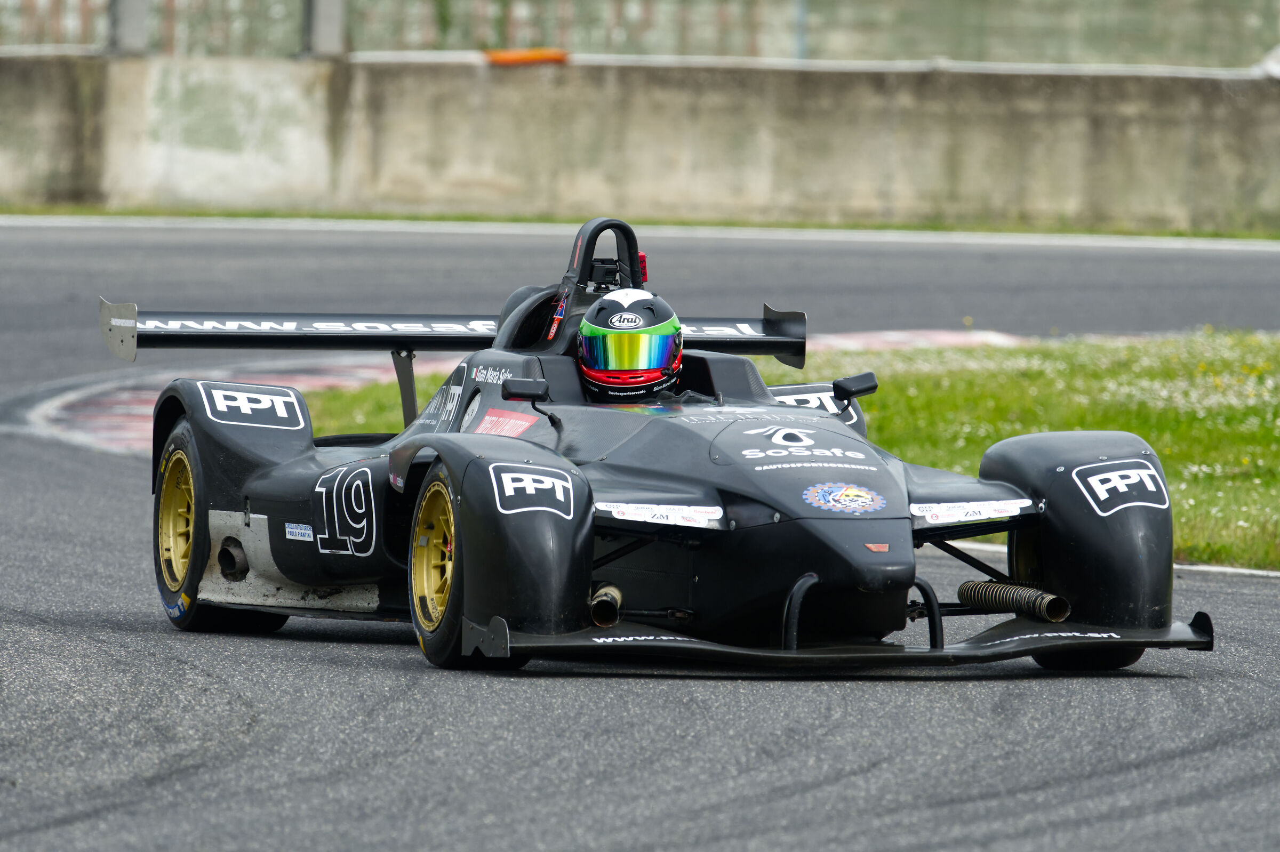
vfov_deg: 3.1
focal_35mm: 450
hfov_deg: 4.6
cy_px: 426
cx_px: 640
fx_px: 15993
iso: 640
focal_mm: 300
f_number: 5
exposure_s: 1/2500
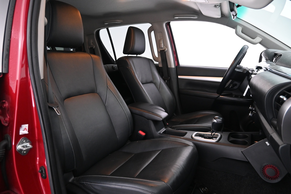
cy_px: 97
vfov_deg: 53.1
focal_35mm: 24
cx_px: 146
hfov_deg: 73.7
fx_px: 194
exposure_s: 1/25
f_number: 3.5
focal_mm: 16
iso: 1800
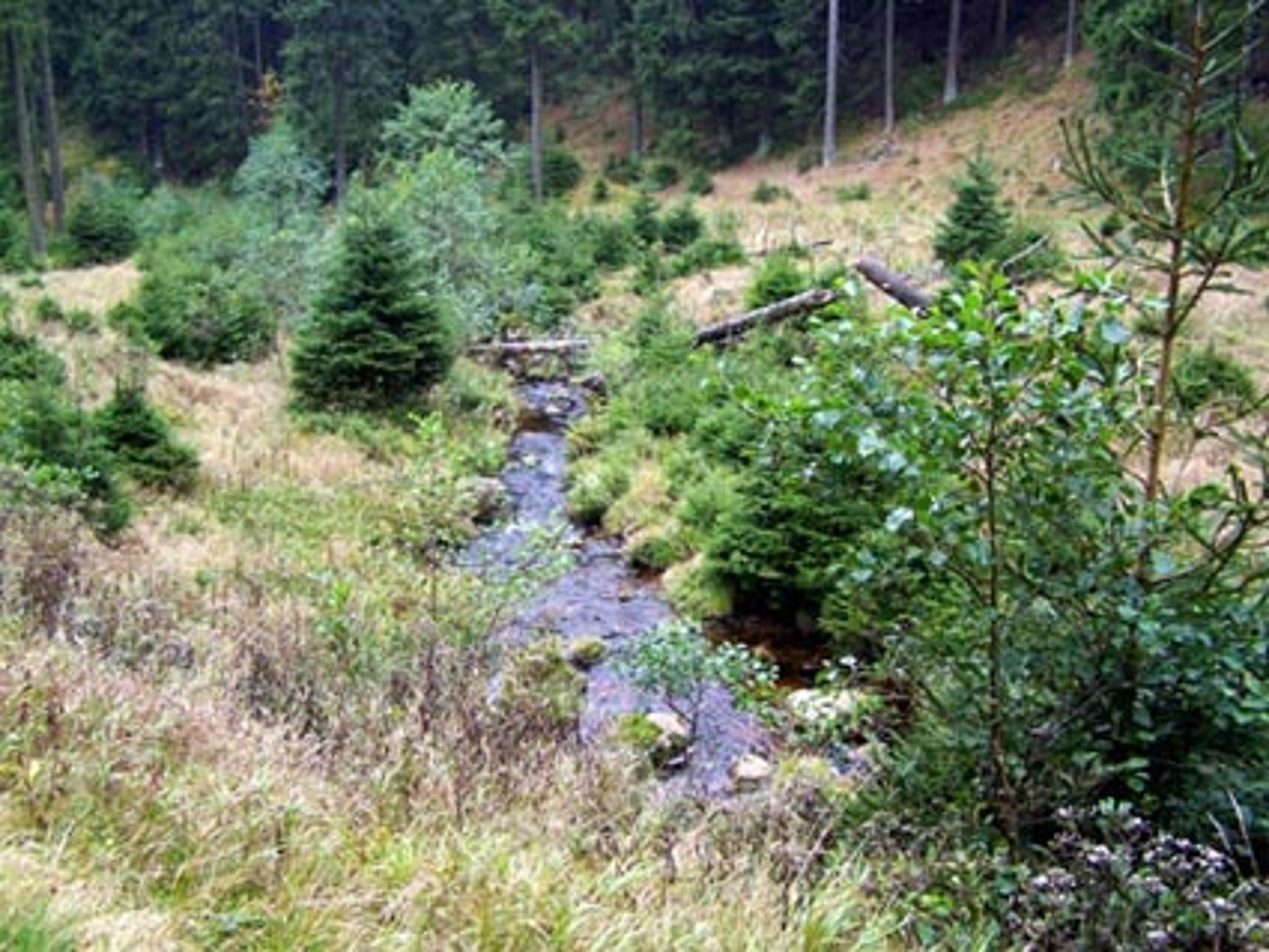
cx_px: 634
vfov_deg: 37.7
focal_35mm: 38
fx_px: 1393
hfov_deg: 49.0
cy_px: 476
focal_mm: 6.3
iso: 64
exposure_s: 1/40
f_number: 2.8
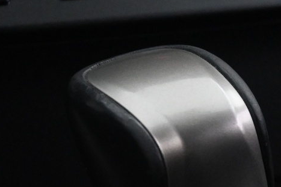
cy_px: 303
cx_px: 192
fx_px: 934
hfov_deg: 17.1
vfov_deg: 10.9
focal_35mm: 120
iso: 3600
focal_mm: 23
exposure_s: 1/40
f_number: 4.2
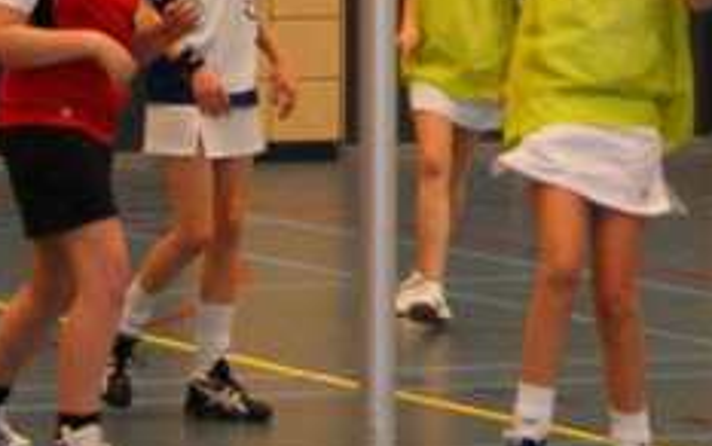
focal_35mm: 236
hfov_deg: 8.9
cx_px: 498
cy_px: -225
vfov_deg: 5.5
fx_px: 4583
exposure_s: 1/125
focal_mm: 30
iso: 800
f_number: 4
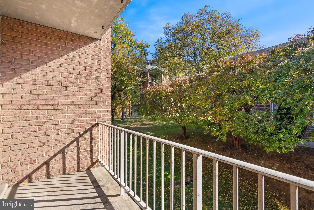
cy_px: 105
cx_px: 157
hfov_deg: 96.7
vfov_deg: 73.8
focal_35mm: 16
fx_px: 140
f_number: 8
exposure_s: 1/200
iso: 320
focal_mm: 16
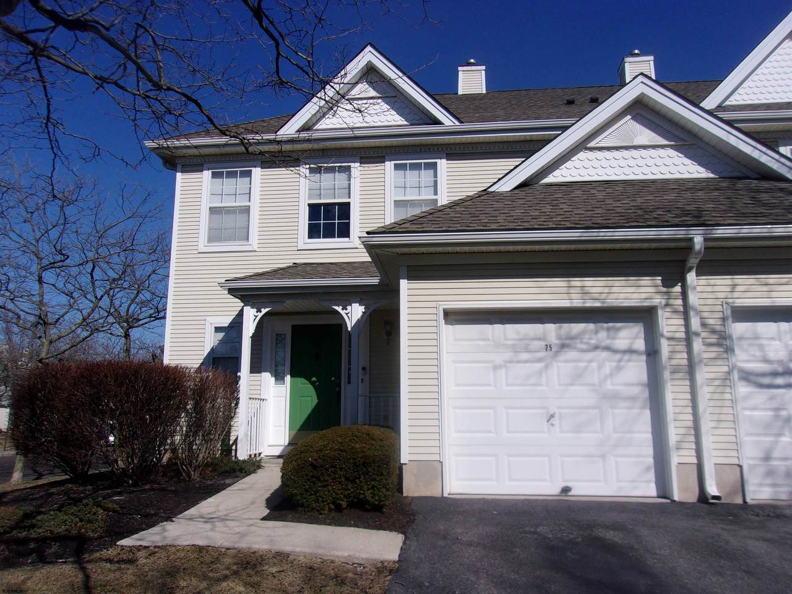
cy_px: 297
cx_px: 396
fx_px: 618
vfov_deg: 51.4
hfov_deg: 65.3
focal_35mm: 27
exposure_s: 1/210
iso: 80
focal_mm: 4.9
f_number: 10.4
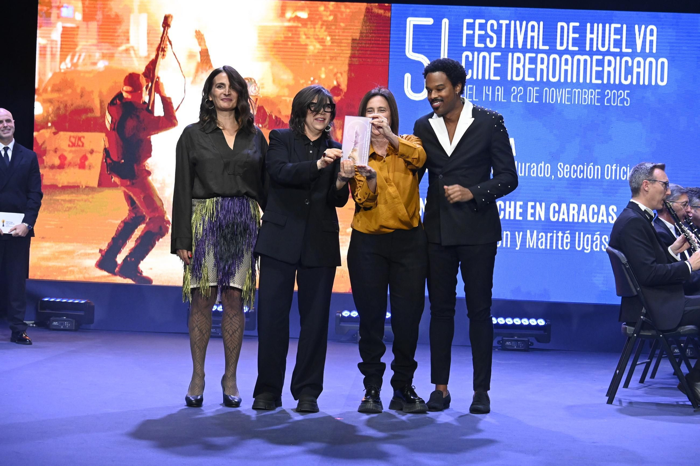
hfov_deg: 25.5
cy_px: 233
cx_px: 350
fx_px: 1545
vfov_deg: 17.2
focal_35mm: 80
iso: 3200
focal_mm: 53
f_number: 6.3
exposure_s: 1/250
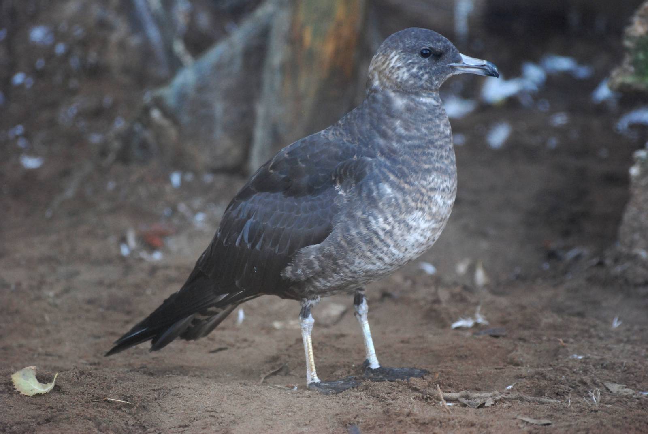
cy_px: 217
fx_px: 5271
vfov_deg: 4.7
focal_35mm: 292
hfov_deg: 7.0
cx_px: 324
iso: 1000
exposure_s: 1/200
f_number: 5
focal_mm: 195
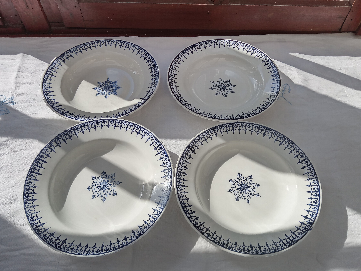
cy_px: 138
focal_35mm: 29
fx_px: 302
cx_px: 186
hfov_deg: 61.7
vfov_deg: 48.2
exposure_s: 1/7463
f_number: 1.8
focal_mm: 3.57
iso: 115
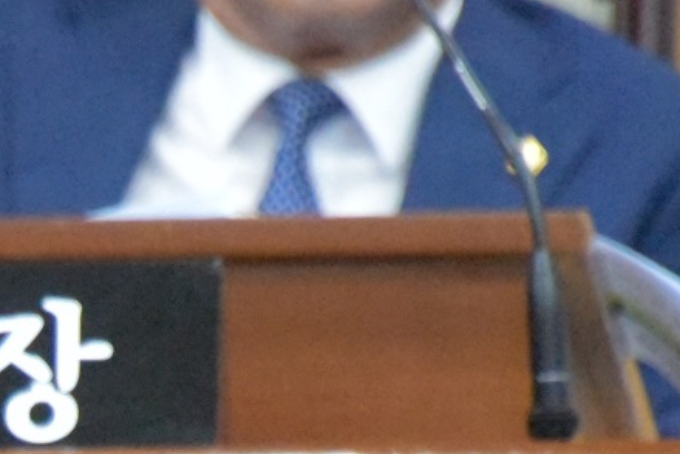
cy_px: 573
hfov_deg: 1.1
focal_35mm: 1899
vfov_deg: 0.7
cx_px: -521
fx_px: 35892
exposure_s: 1/320
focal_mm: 300
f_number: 5.6
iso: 12800
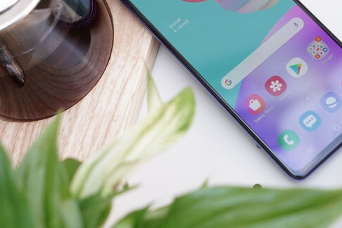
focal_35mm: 112
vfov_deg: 12.2
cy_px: 32
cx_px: 203
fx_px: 1064
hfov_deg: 18.2
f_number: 6.3
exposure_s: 1/160
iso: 320
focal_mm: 57
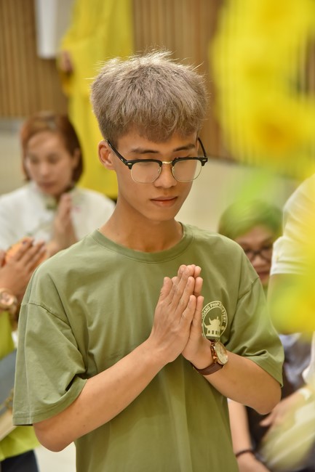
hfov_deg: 11.4
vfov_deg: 17.1
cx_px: 158
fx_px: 1576
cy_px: 236
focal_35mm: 120
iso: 1000
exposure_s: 1/100
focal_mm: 120
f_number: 4.5
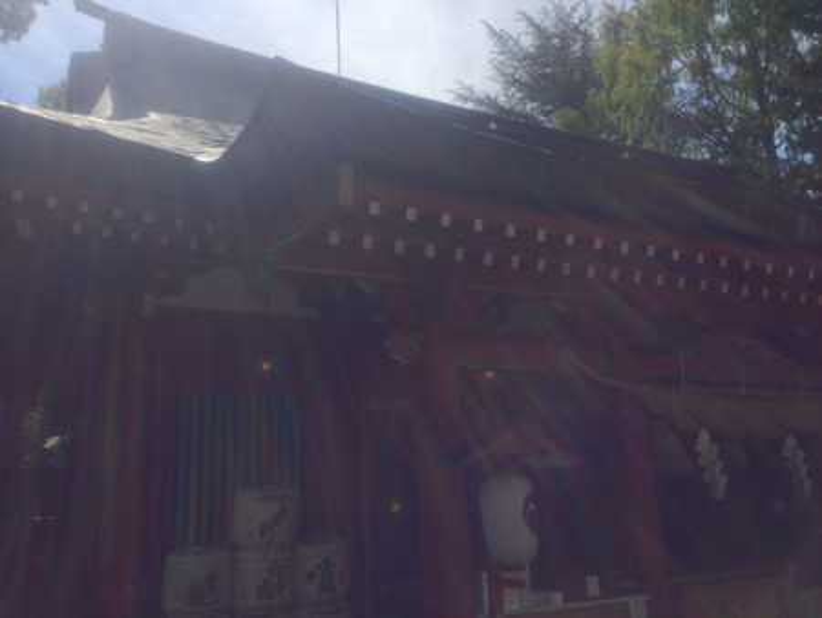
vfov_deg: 43.0
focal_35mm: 33
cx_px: 411
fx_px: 784
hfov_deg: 55.3
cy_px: 309
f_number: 2.4
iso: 50
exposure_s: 1/919
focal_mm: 4.12
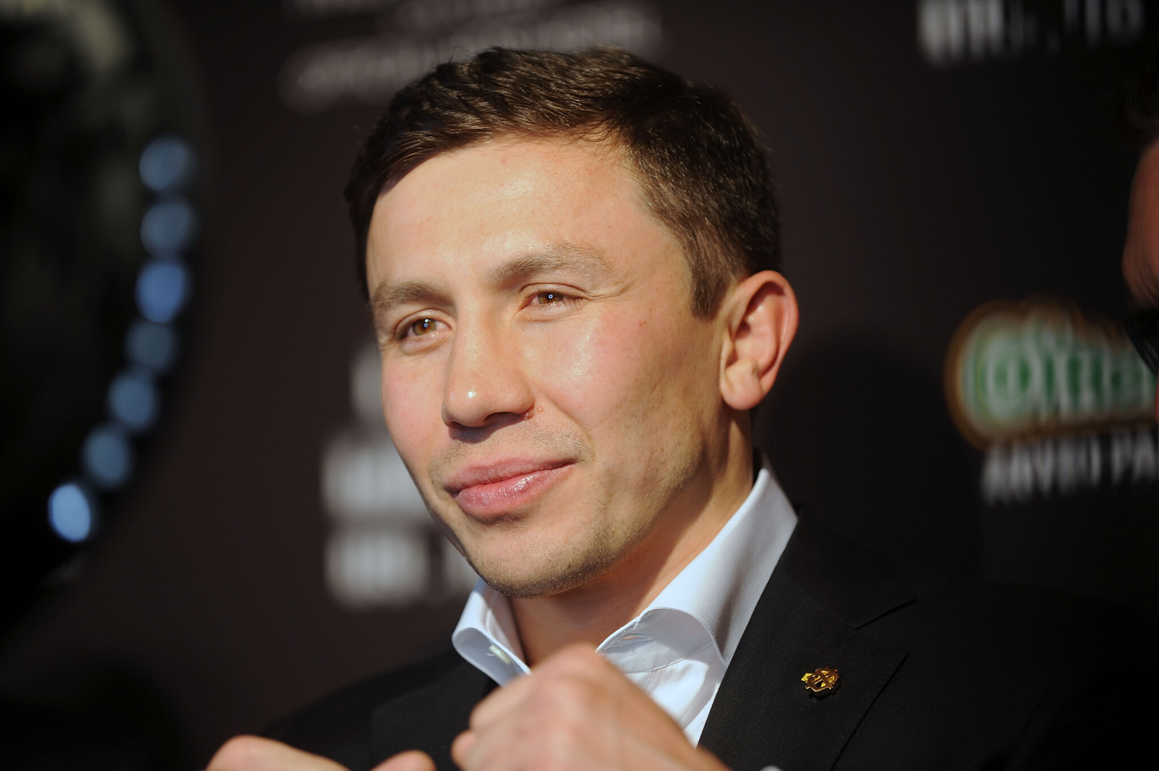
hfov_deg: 17.7
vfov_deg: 11.8
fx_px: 3732
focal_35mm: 116
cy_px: 386
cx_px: 580
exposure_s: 1/640
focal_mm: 116
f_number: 4.5
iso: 400
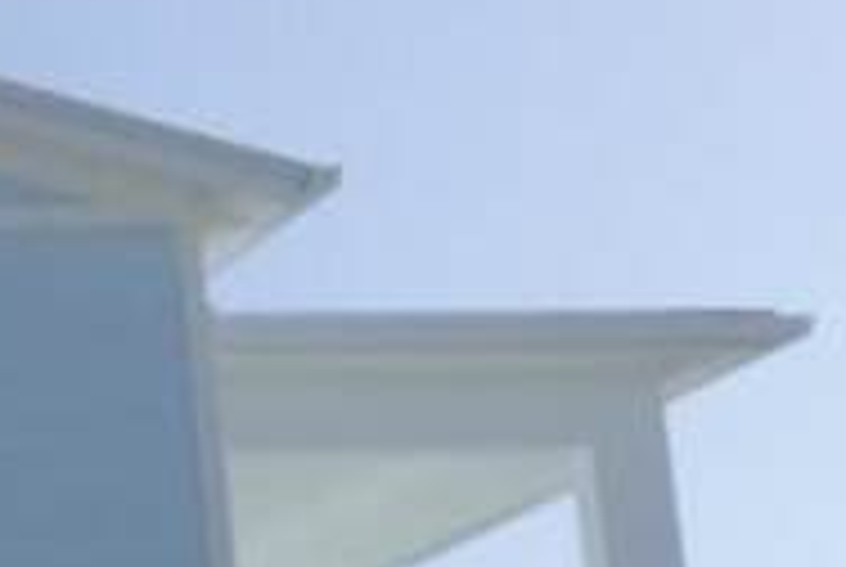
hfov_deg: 10.7
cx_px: -1638
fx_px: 3201
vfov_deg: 9.9
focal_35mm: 136
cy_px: 774
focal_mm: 7.6
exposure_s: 1/5000
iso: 125
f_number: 2
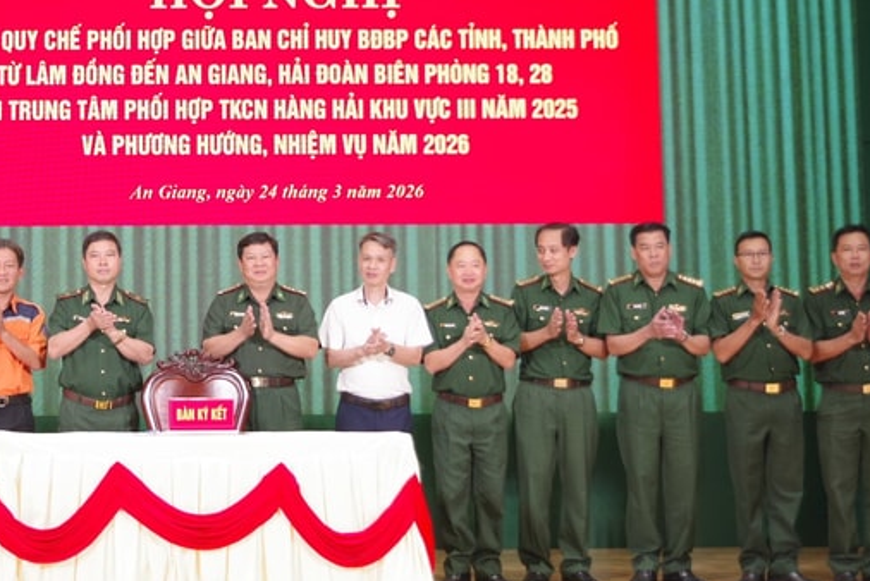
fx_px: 1547
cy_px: 237
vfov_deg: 21.2
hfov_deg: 30.9
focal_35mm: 64
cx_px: 229
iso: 800
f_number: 4
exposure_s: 1/100
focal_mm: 24
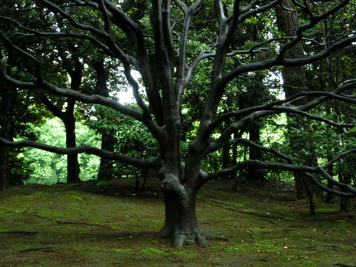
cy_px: 134
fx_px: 391
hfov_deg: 49.0
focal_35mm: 38
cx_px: 178
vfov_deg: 37.7
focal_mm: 7.8
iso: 200
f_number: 2.8
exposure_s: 1/20
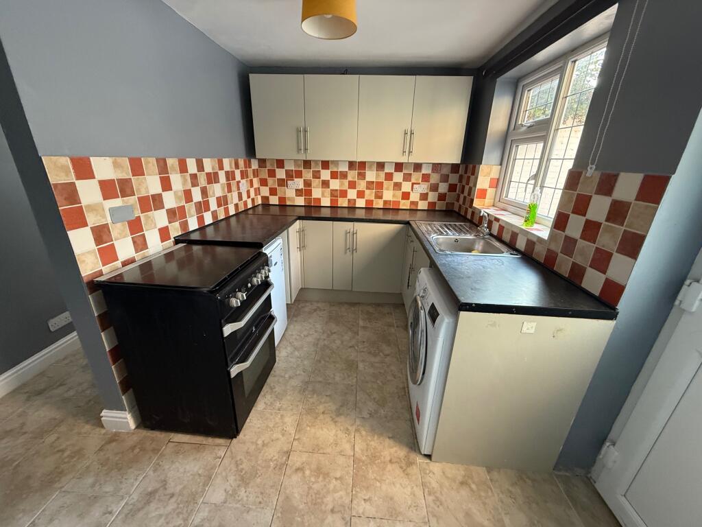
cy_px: 264
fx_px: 284
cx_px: 351
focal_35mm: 14
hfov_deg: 102.1
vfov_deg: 85.7
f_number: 2.2
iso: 320
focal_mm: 2.22
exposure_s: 1/63
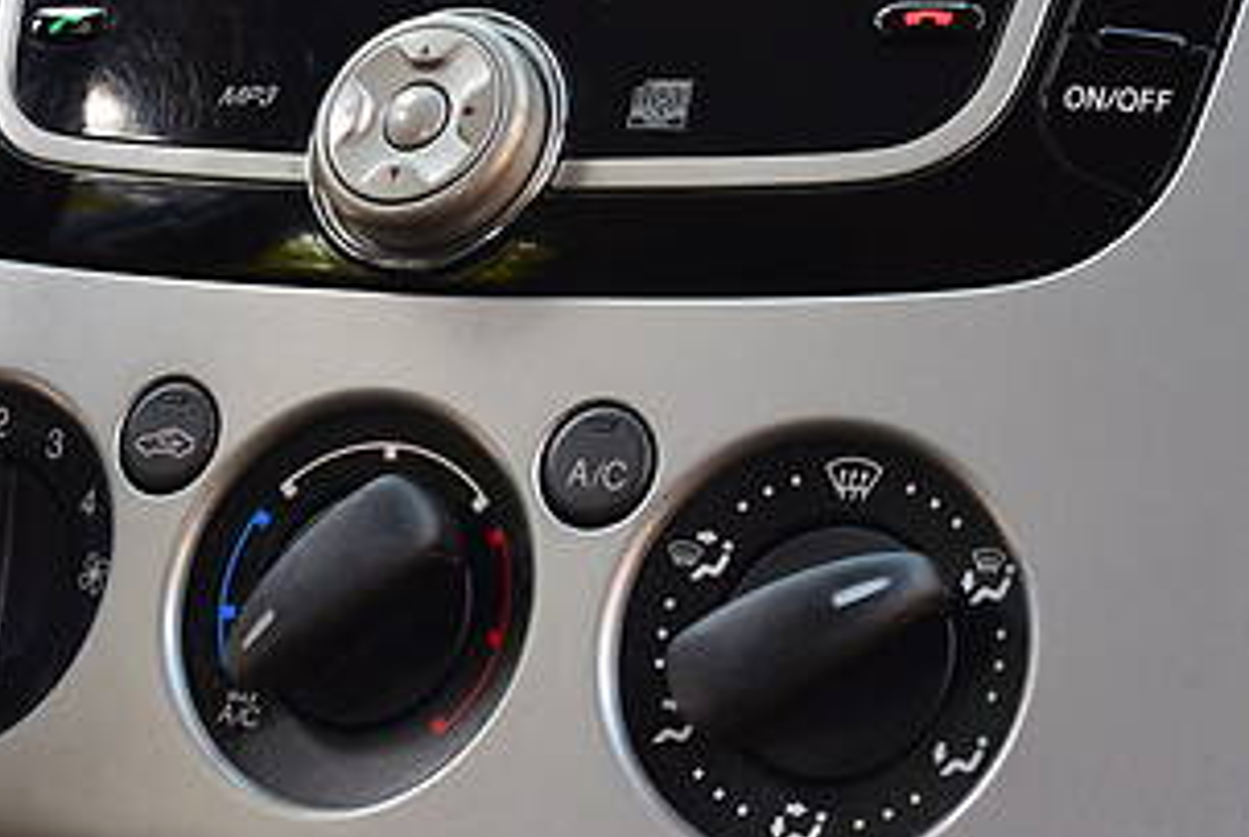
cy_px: 373
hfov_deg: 21.4
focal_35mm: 95
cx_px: 643
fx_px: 3301
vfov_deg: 14.4
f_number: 7.1
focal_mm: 24
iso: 400
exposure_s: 1/25
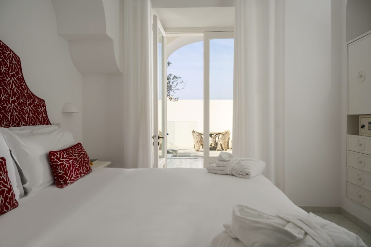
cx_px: 186
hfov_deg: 73.7
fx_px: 247
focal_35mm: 24
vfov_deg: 53.1
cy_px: 124
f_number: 7.1
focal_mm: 24
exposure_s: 1/250
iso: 100
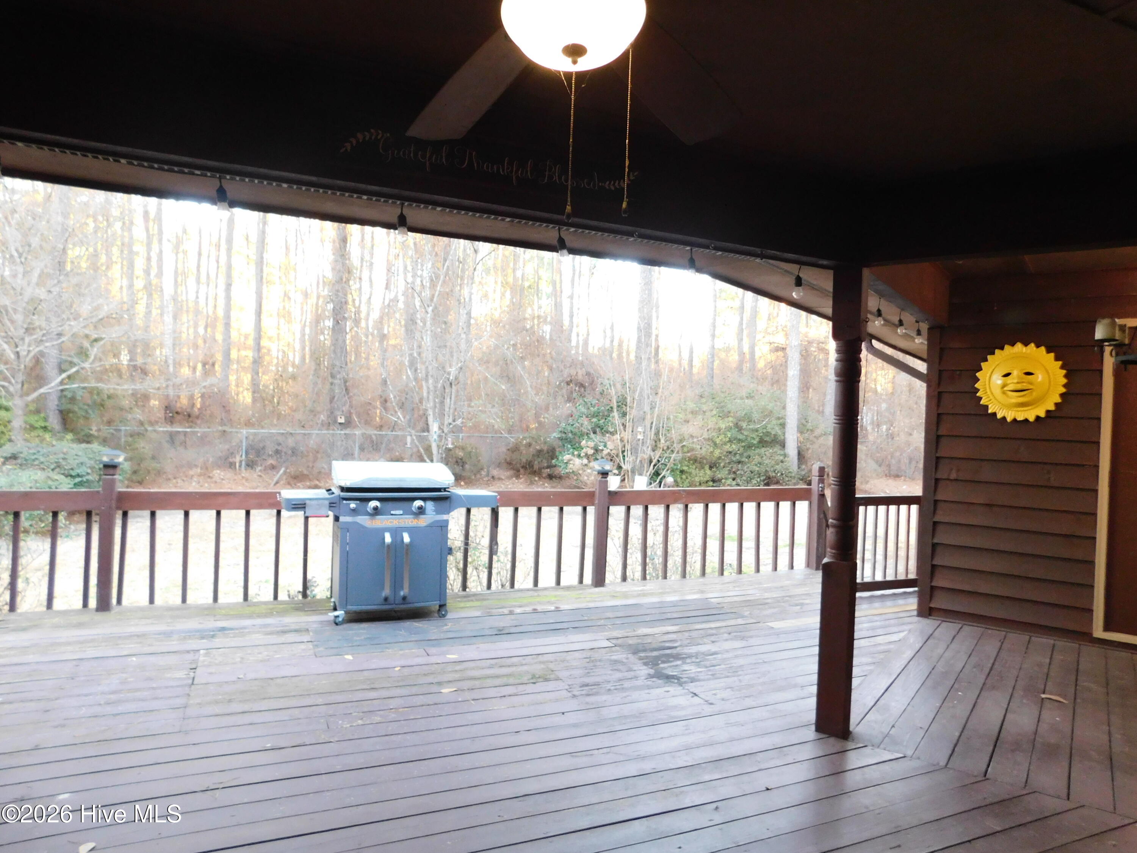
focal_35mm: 23
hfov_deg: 73.9
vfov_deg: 58.9
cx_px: 568
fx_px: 755
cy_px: 426
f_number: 3
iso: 400
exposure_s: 1/15
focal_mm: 4
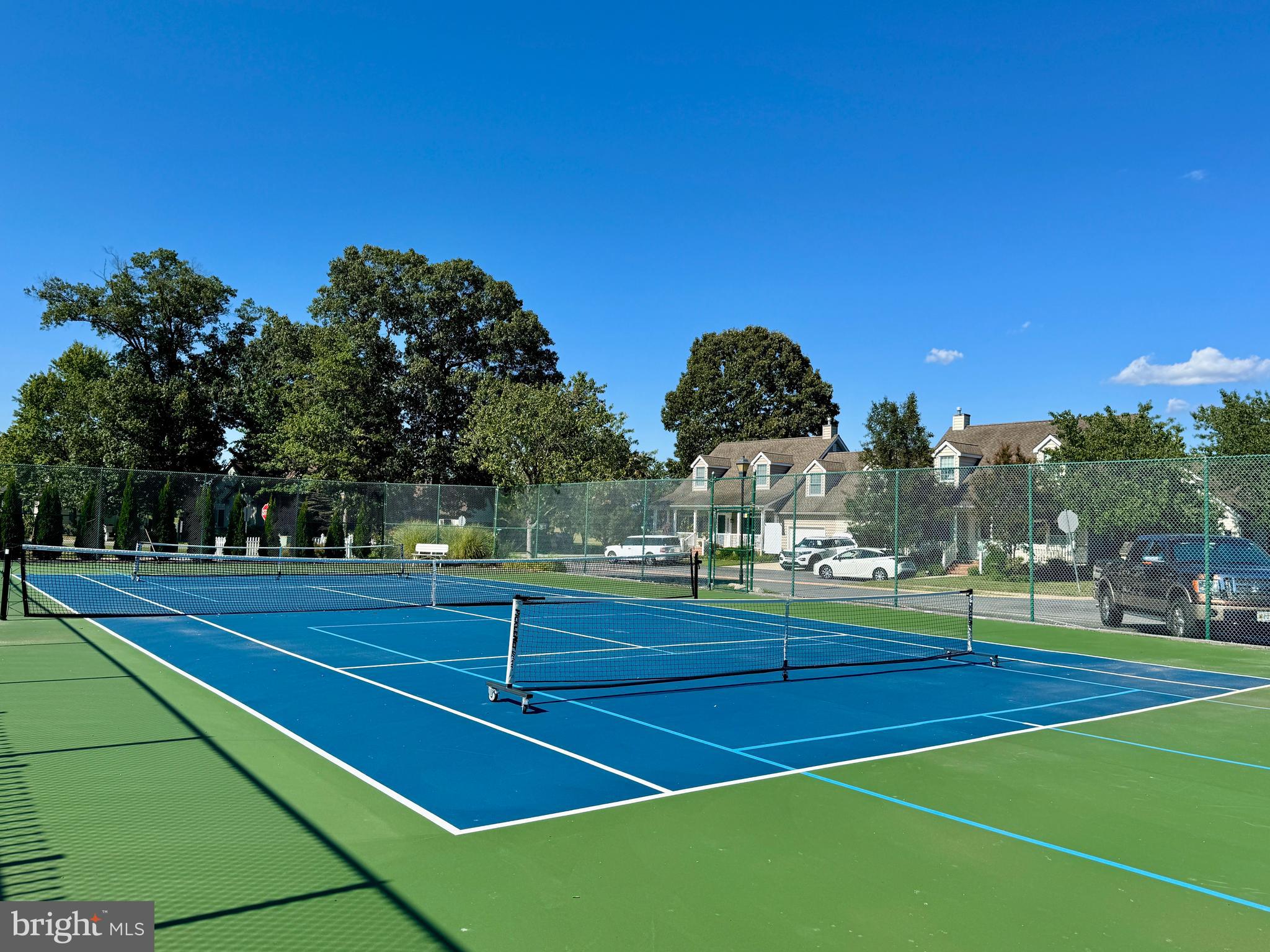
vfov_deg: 56.8
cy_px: 476
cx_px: 635
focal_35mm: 24
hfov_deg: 71.6
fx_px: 880
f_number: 1.78
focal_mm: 6.76
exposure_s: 1/4310
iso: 80
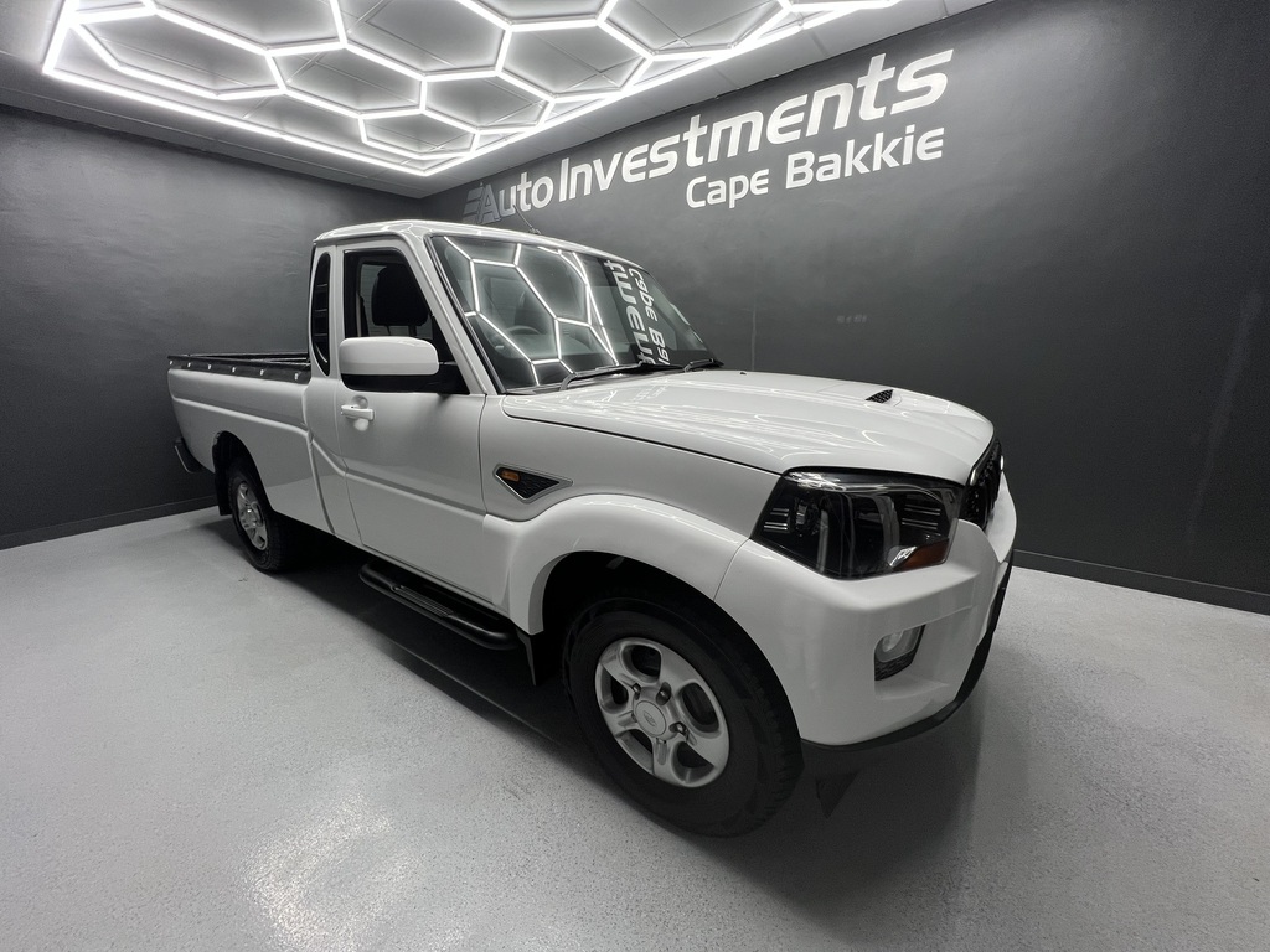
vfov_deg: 89.9
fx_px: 477
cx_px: 635
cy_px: 476
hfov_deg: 106.2
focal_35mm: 13
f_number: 1.8
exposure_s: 1/100
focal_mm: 1.57
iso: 100
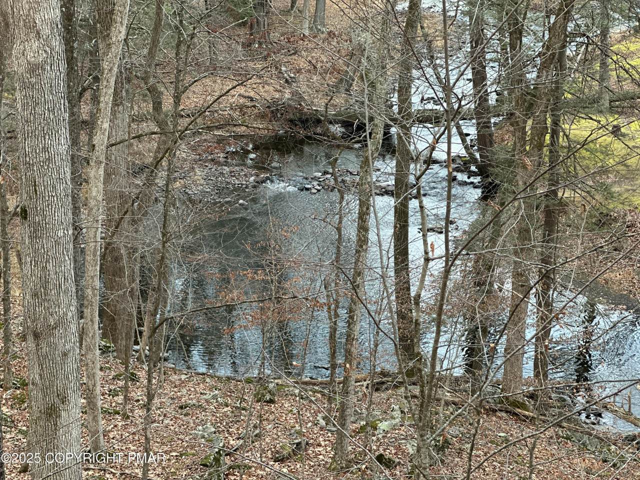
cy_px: 240
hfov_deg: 25.3
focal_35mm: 77
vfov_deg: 19.1
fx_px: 1424
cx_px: 320
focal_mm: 9
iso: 200
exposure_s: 1/40
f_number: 2.8
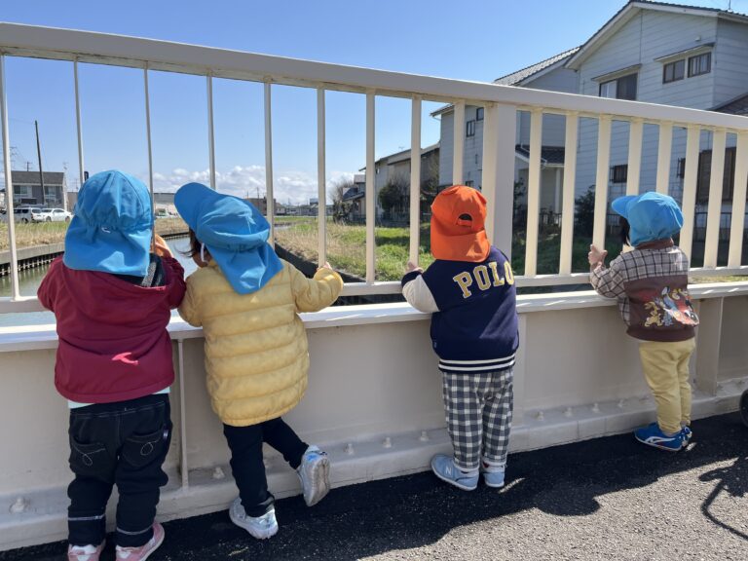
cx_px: 374
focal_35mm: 26
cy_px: 280
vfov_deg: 53.1
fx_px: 562
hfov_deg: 67.3
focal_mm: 5.1
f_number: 1.6
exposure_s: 1/2463
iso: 50
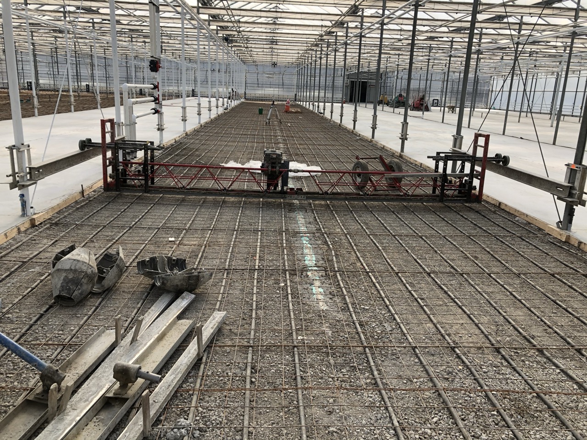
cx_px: 294
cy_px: 220
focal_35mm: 28
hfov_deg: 63.4
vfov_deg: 49.7
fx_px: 475
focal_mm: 3.99
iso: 20
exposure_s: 1/960
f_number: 1.8
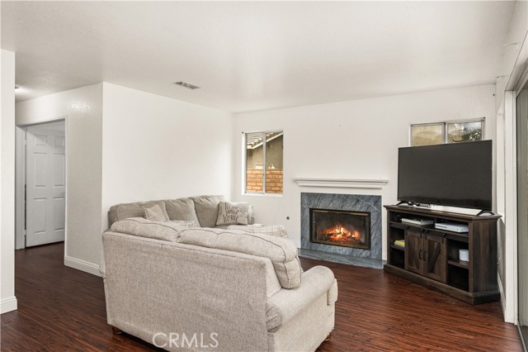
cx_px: 264
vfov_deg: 63.2
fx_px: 286
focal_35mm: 20
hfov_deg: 85.5
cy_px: 176
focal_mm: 19.5
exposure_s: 1/13
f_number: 5.6
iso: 125
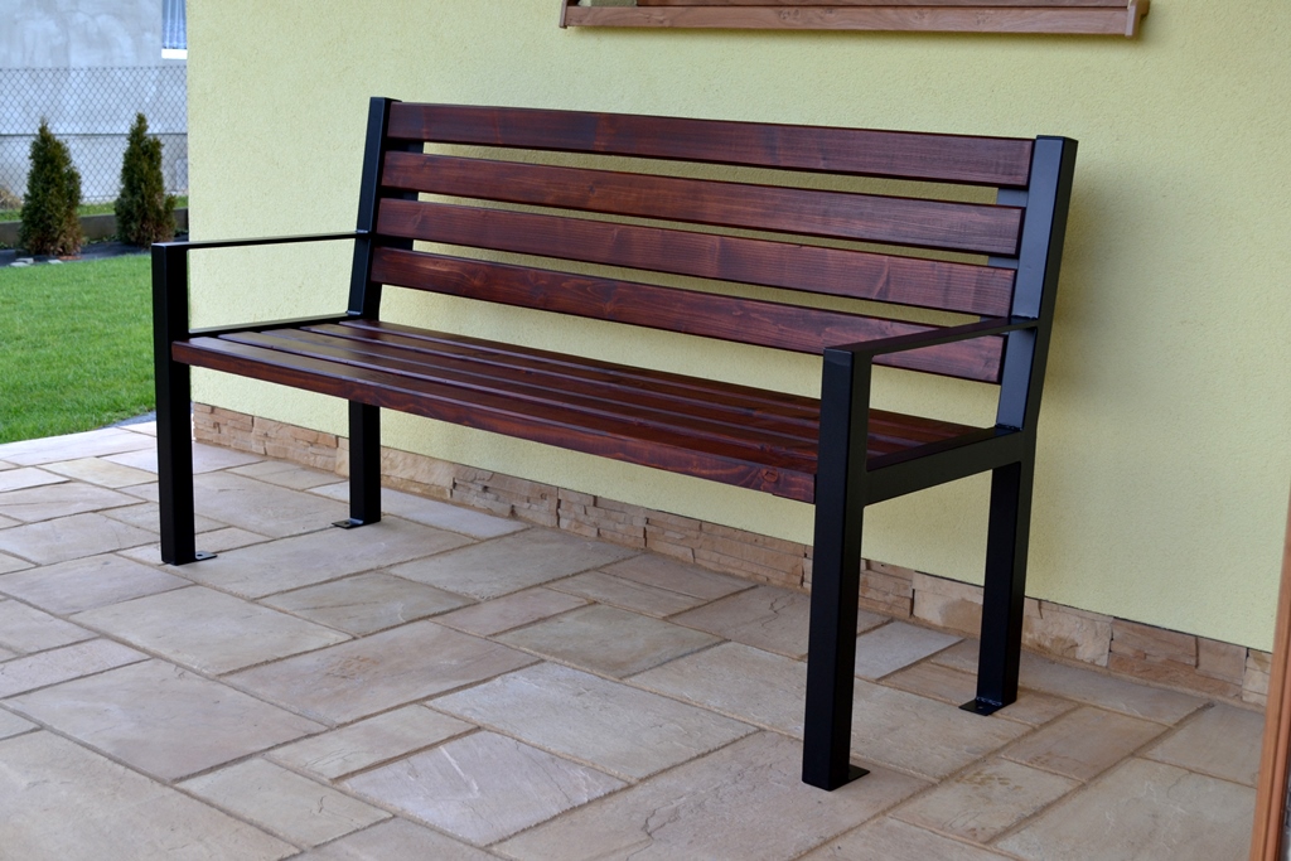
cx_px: 646
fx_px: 1721
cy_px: 430
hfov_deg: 41.1
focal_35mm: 48
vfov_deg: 28.1
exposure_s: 1/125
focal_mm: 32
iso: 400
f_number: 5.6
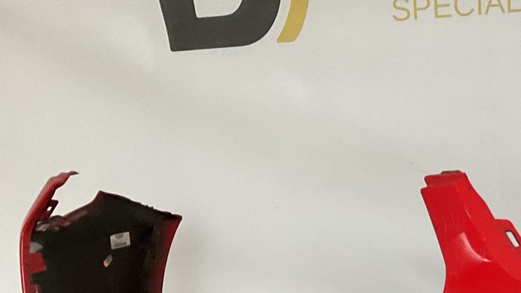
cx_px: 597
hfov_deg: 26.0
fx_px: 1022
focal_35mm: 74
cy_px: 444
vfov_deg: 15.1
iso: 200
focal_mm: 3
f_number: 1.8
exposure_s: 1/60
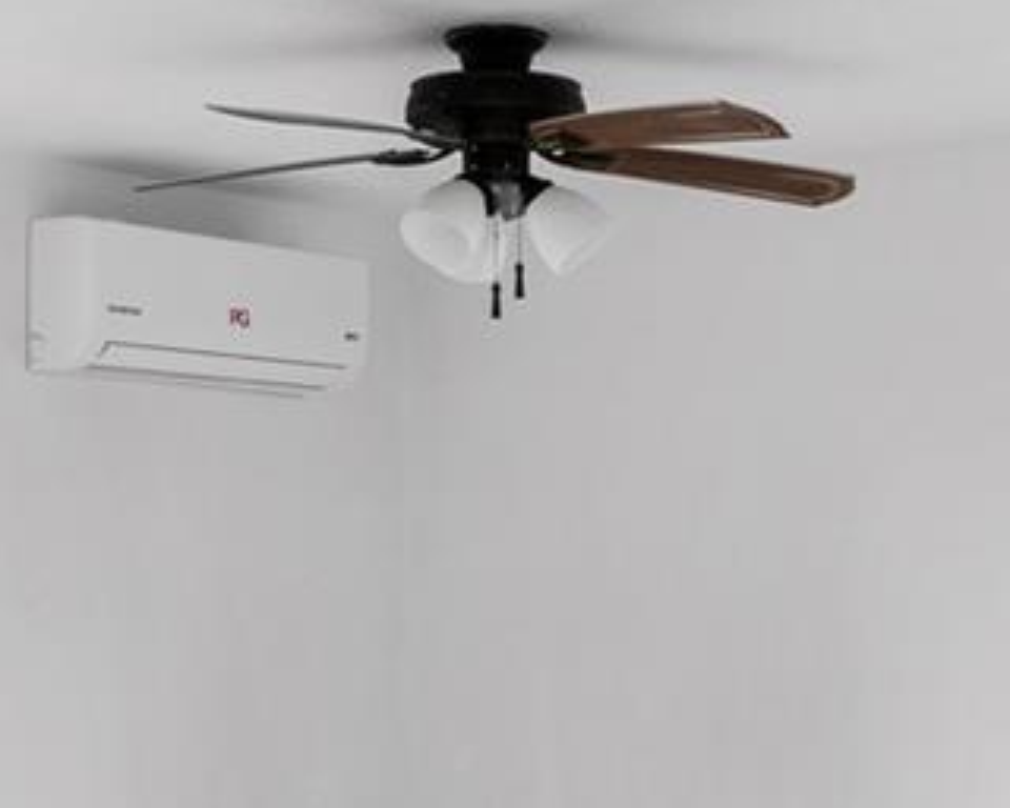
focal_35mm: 75
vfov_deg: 20.3
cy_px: 584
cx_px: 480
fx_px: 2242
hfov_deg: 25.4
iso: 100
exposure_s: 1/3
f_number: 9
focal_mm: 16
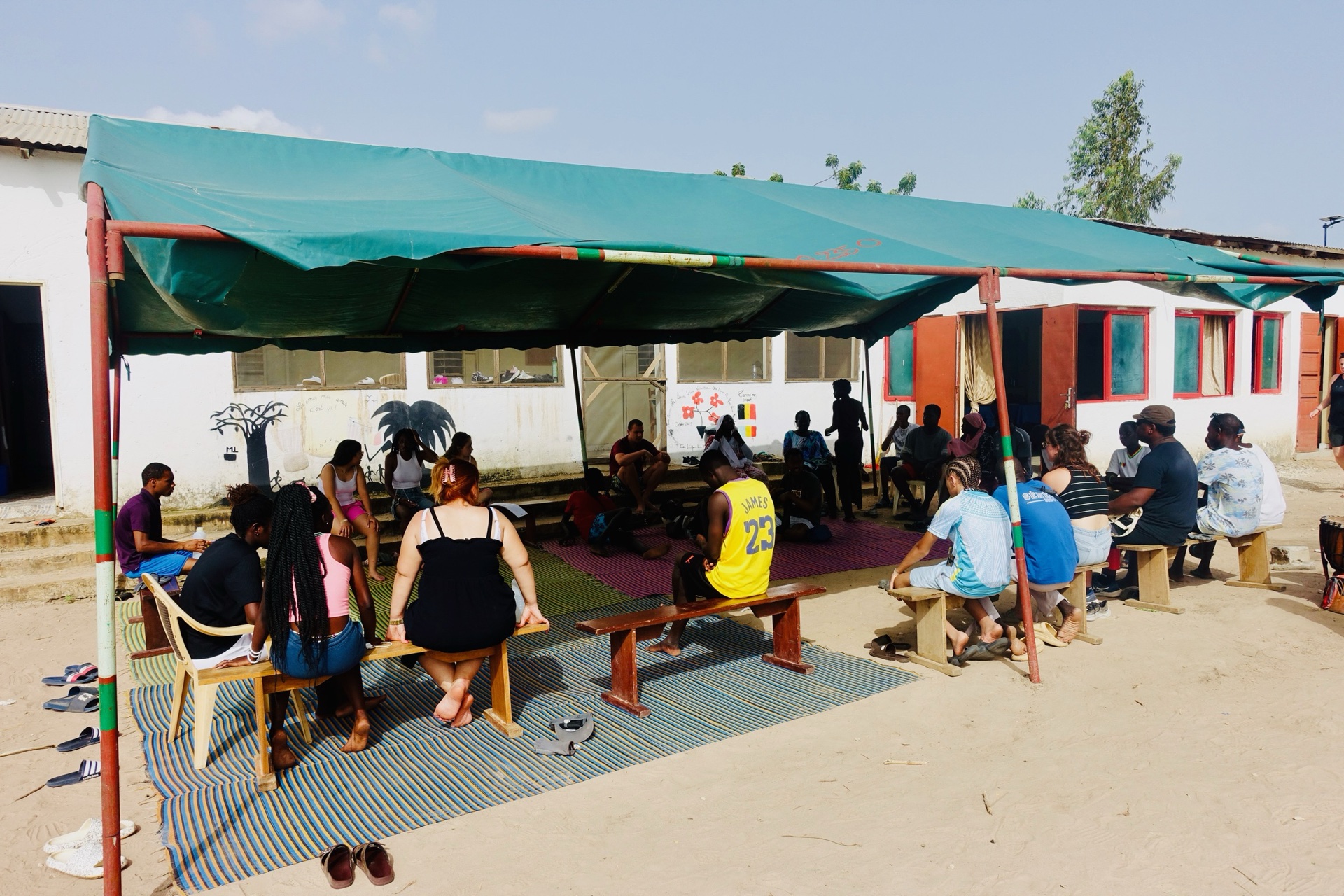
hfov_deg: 73.7
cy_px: 448
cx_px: 672
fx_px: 896
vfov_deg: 53.1
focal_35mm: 24
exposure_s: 1/640
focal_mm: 8.8
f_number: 5.6
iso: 125
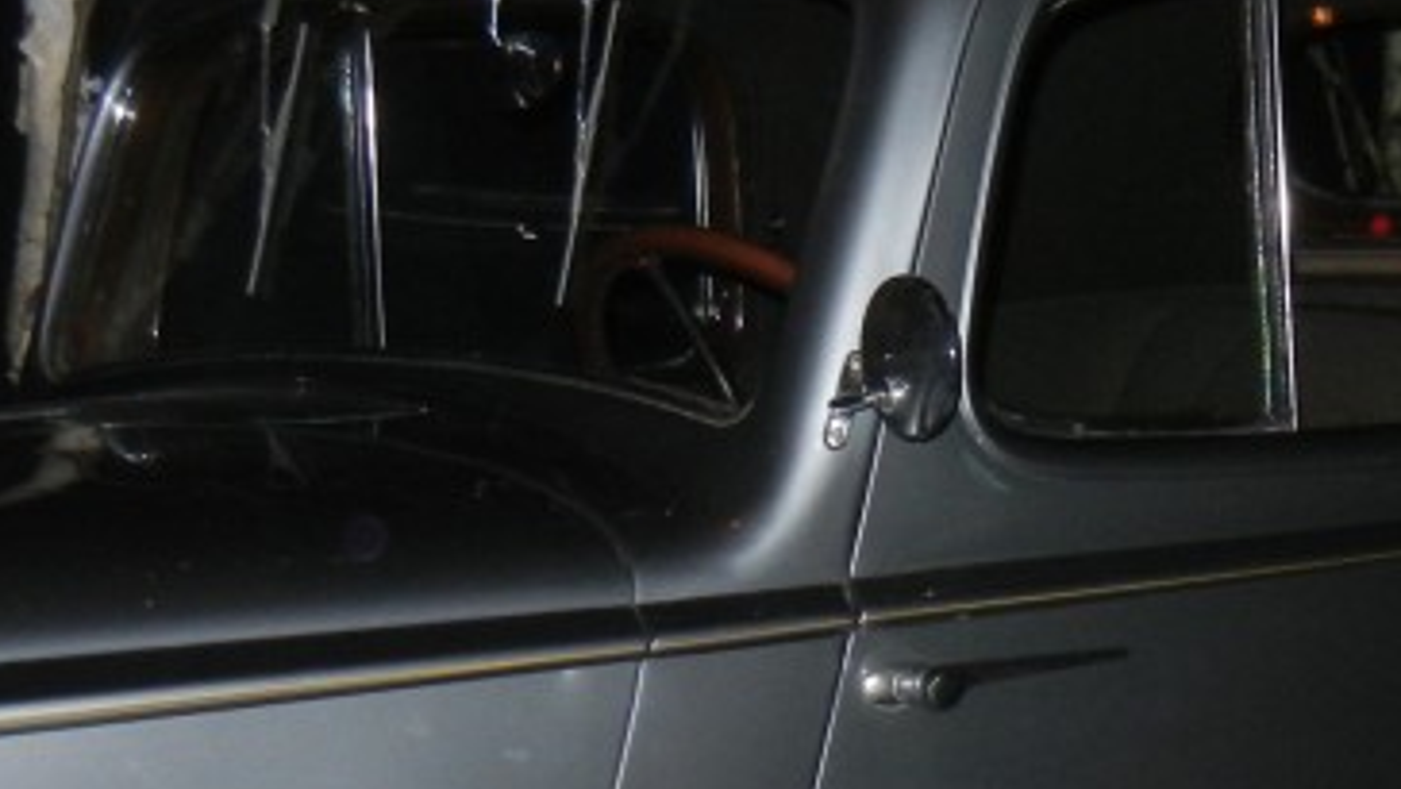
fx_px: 3419
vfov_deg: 13.1
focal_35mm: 92
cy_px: 700
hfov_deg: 22.9
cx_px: 1066
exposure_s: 1/30
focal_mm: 5.4
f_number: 3.5
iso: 400
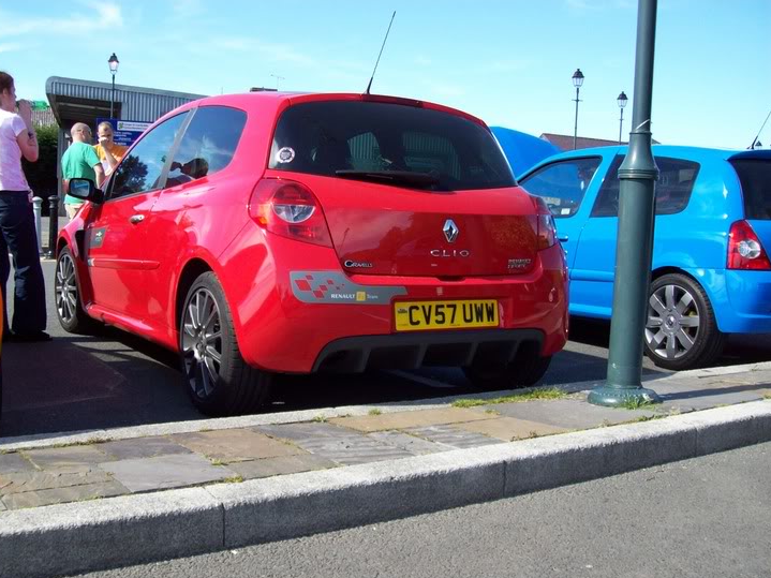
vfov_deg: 35.9
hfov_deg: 46.7
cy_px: 313
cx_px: 345
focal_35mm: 40
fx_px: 891
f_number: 2.7
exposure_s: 1/579
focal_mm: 6
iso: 80
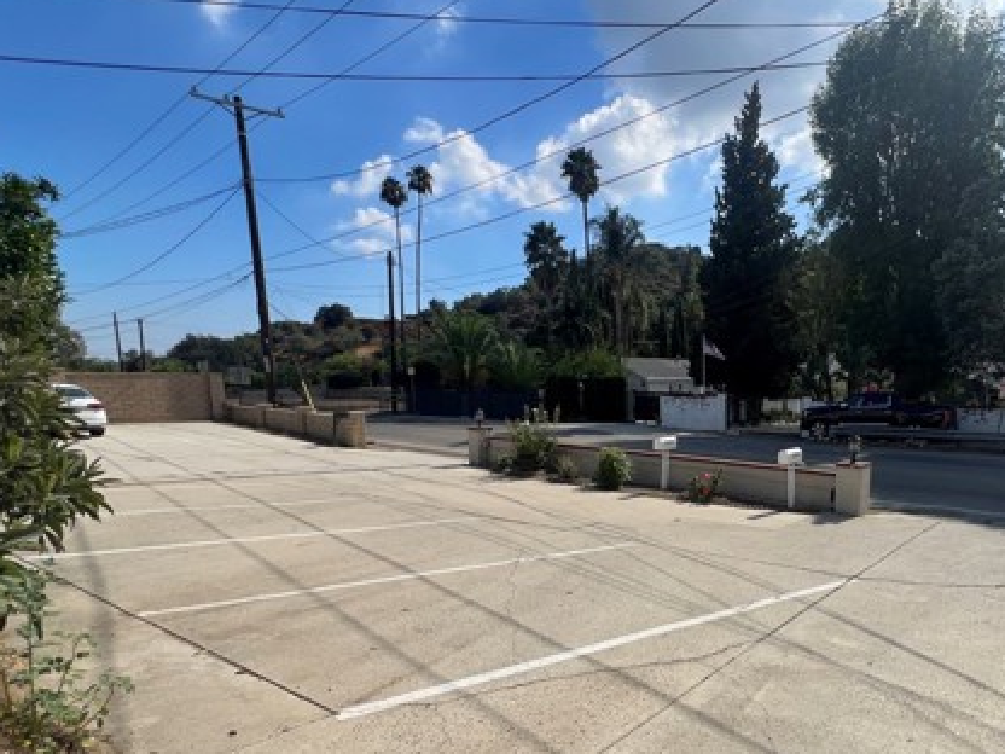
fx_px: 581
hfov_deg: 77.6
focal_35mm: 20
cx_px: 710
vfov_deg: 65.1
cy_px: 469
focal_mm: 1.57
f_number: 1.8
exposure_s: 1/1553
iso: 32
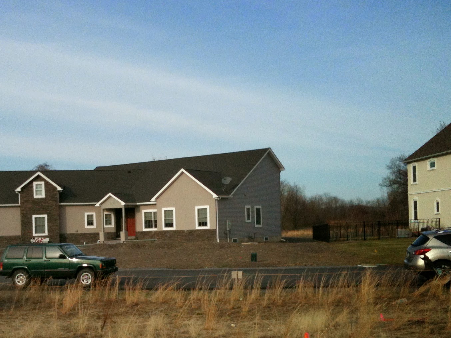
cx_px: 133
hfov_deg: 35.6
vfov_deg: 27.3
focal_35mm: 53
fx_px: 691
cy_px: 231
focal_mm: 3.85
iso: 64
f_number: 2.8
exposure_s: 1/1201
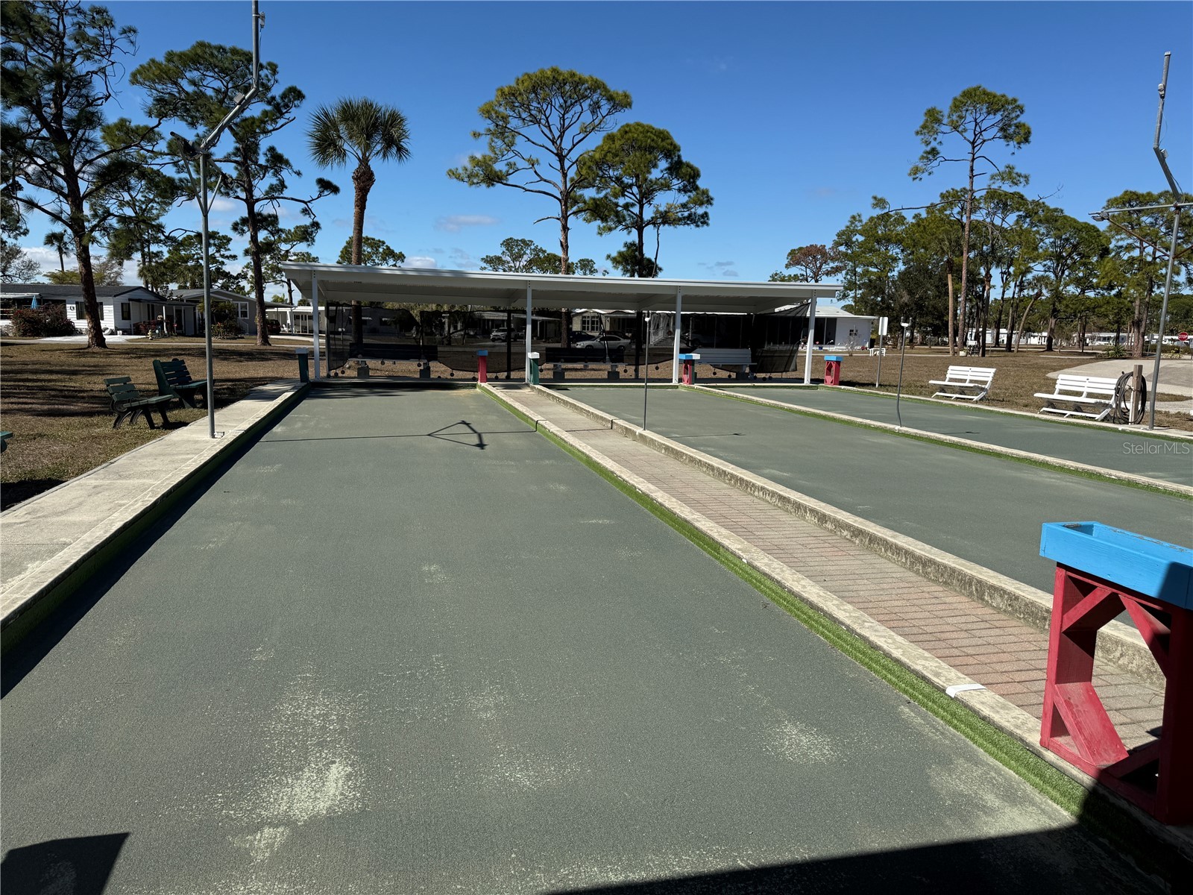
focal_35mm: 24
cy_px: 448
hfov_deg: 71.6
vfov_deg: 56.8
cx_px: 596
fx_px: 827
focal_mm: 6.76
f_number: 1.78
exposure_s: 1/6711
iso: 80
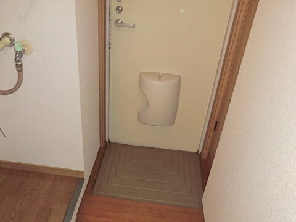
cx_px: 113
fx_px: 274
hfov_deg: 56.2
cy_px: 137
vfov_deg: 43.9
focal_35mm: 32
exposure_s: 1/50
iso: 400
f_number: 3.2
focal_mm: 4.3
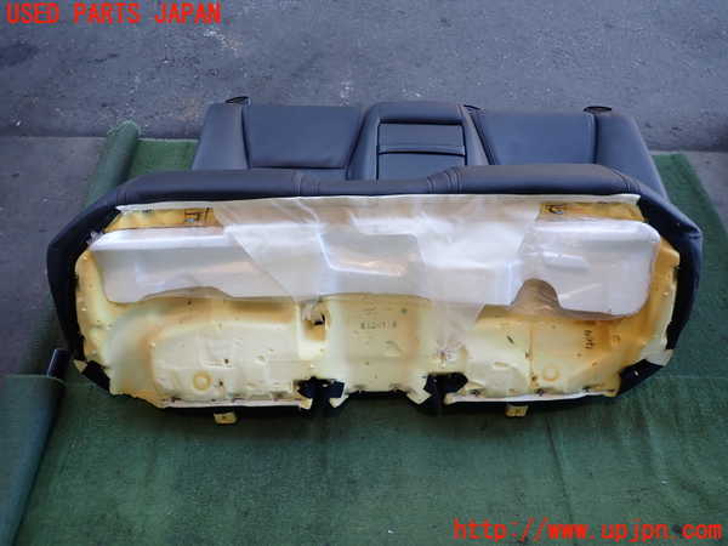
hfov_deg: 69.4
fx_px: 526
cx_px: 364
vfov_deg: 54.9
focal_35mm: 25
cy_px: 273
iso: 125
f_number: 2
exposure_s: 1/125
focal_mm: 4.5
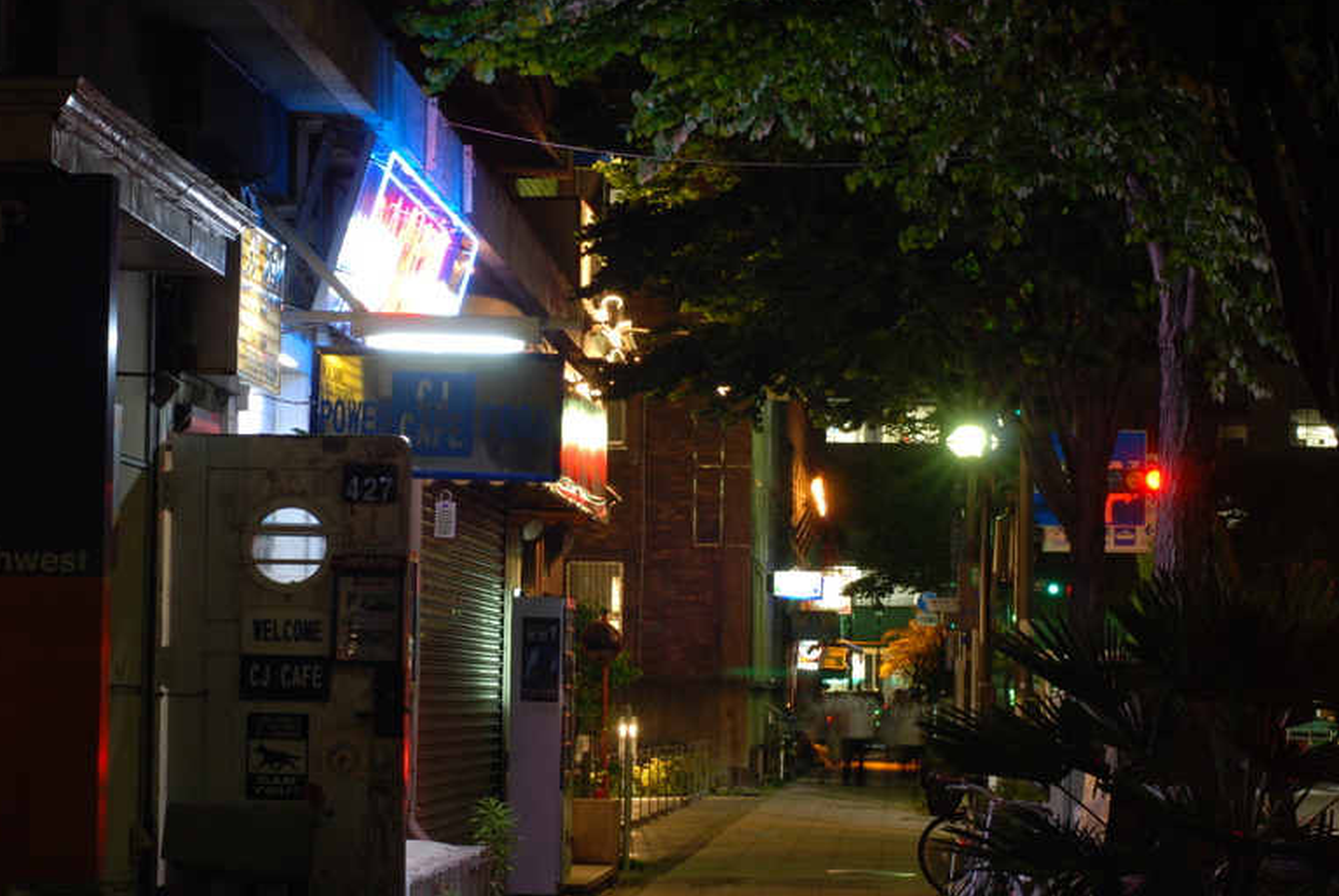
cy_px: 505
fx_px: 3724
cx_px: 615
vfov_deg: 13.7
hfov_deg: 20.4
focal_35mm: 100
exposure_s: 1.8
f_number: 9
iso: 100
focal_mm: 50
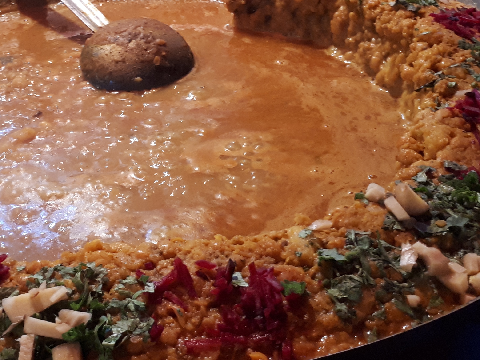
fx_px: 846
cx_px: 92
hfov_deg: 30.9
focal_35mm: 61
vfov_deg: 23.5
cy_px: 45
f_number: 1.9
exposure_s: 1/25
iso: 200
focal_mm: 3.6
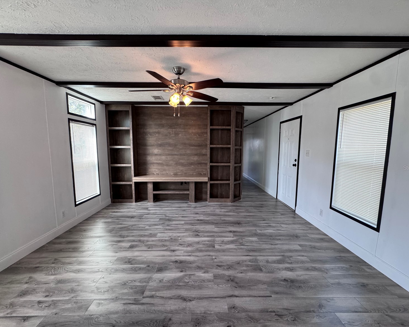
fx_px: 182
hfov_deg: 96.8
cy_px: 167
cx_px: 205
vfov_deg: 84.0
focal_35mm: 15
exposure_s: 1/120
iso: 200
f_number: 2.2
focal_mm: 2.22
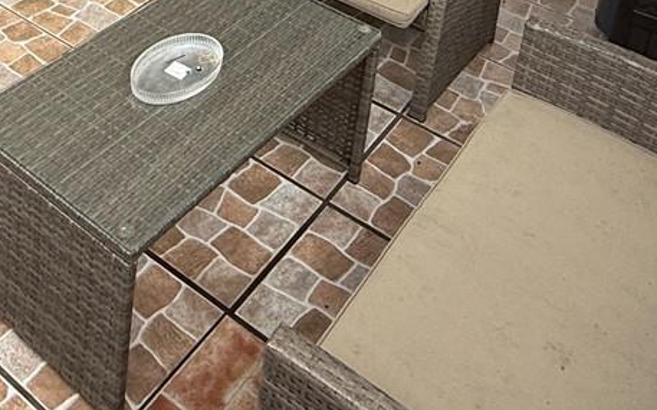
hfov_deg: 37.3
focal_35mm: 52
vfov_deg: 20.2
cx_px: 116
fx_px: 931
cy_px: -256
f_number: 2.2
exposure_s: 1/230
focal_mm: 2.22
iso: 50
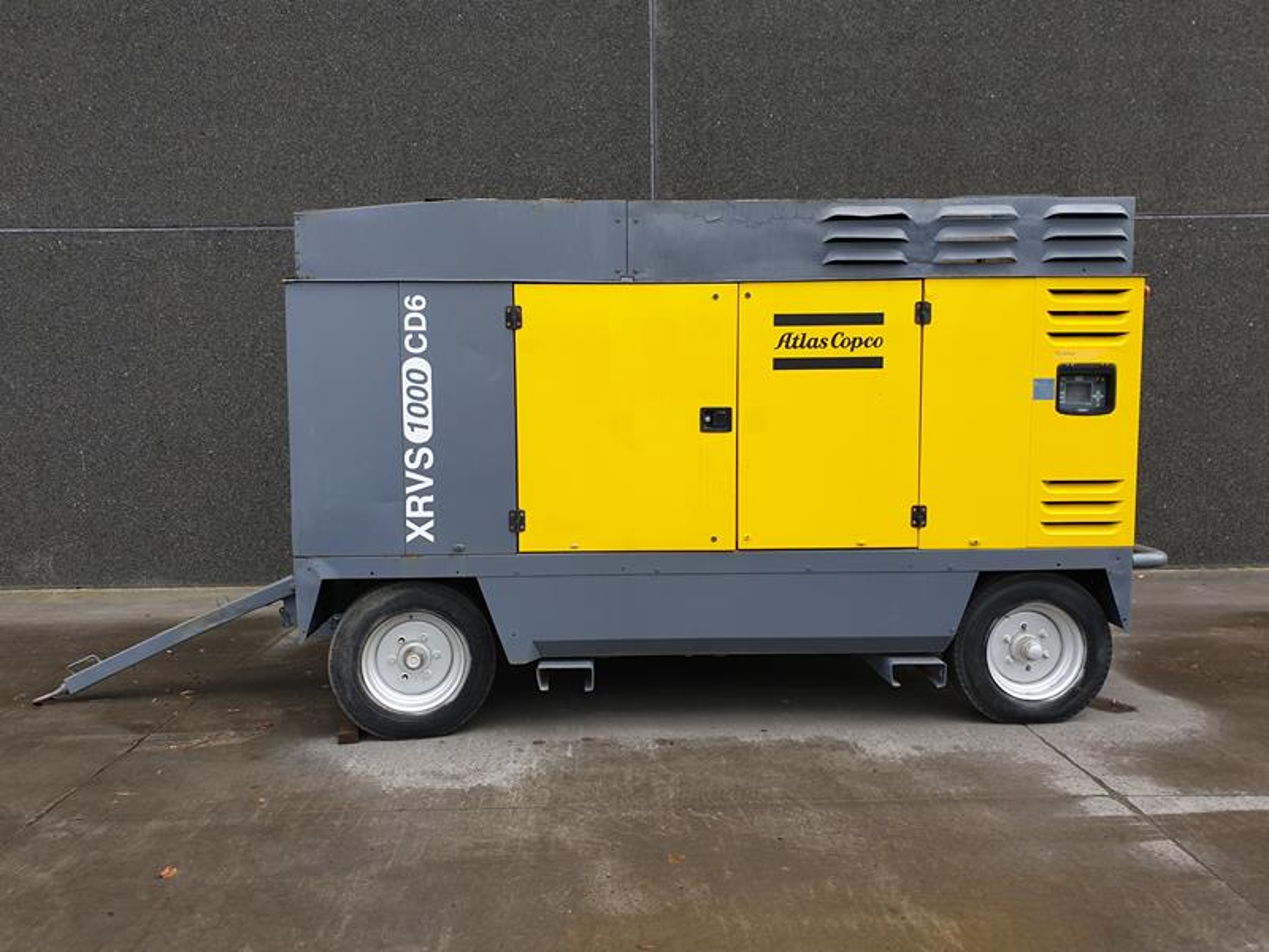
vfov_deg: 53.1
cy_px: 476
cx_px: 634
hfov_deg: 67.3
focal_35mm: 26
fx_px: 953
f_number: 2.4
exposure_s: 1/130
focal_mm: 4.3
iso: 50
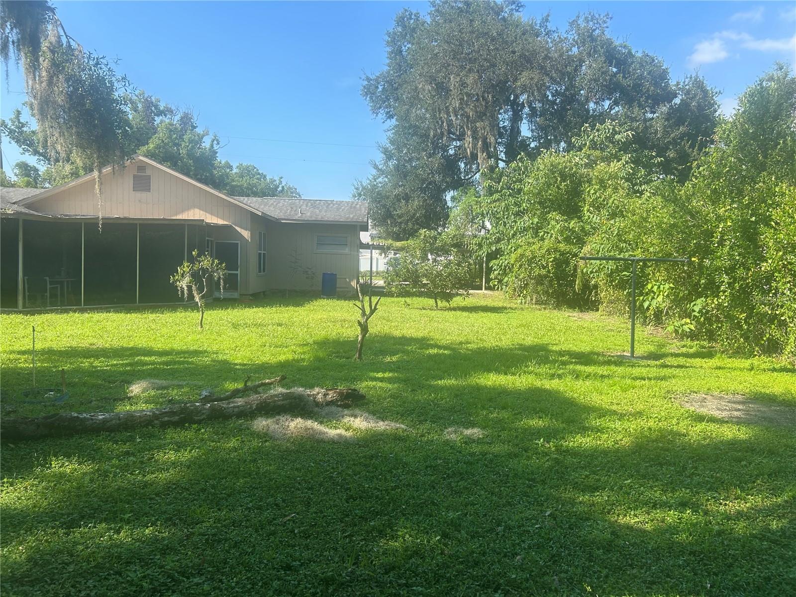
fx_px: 598
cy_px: 298
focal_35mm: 26
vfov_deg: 53.1
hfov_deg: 67.3
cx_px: 398
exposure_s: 1/1449
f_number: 1.5
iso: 50
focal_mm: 5.7
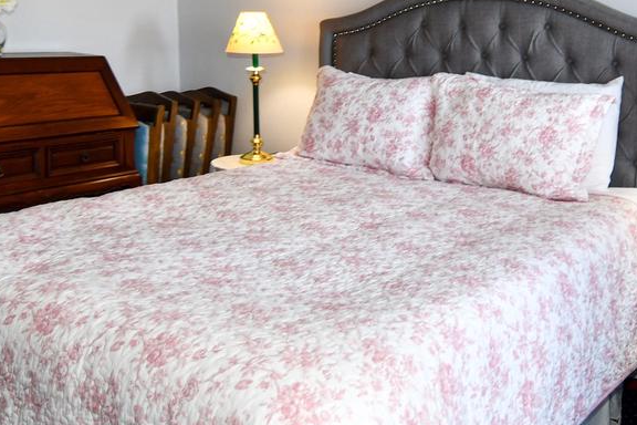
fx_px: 796
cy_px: 133
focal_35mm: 45
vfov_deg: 29.6
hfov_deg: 43.3
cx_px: 395
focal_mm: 12
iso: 280
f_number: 4
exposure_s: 1/60
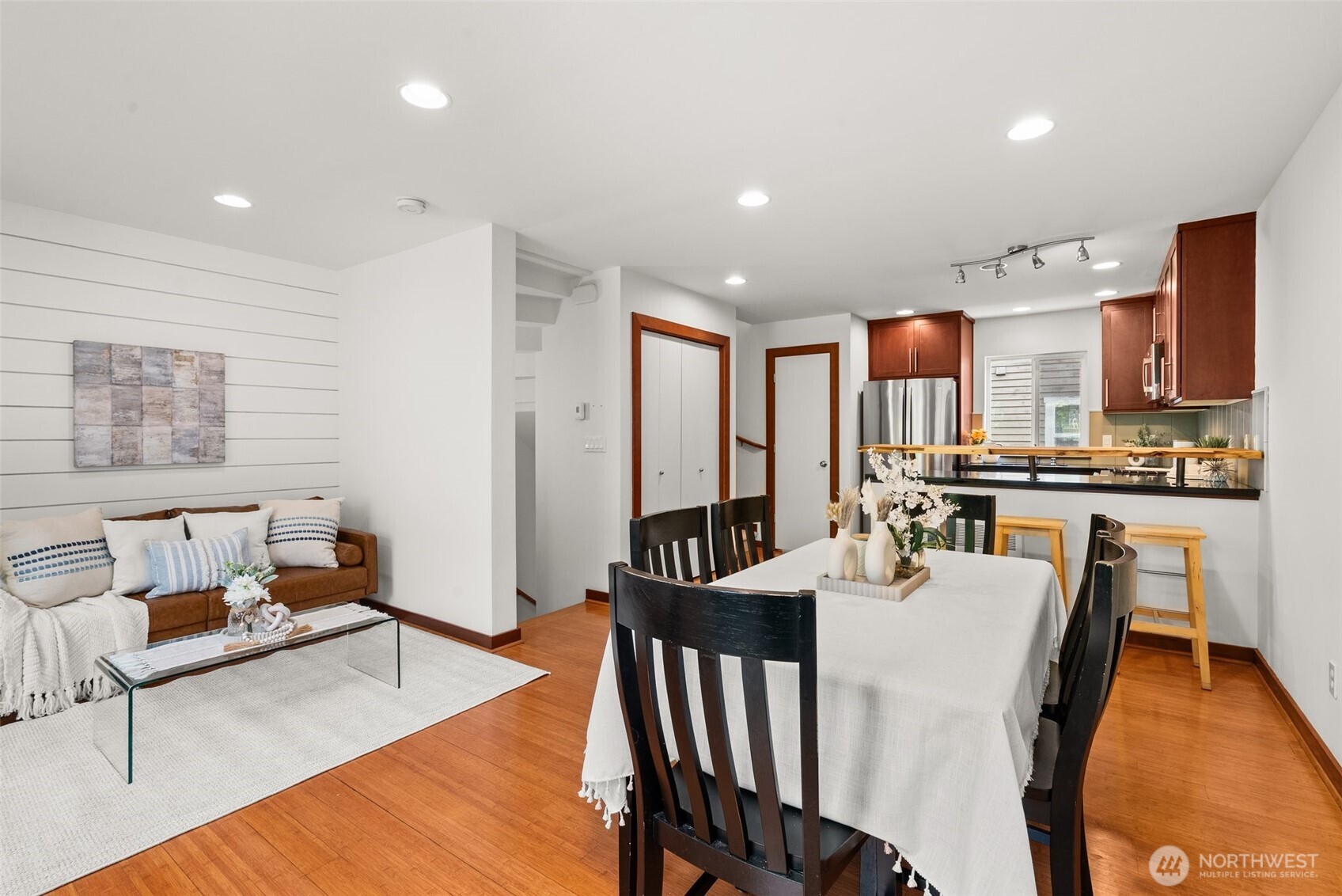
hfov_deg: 96.7
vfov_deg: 73.8
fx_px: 597
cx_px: 671
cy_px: 448
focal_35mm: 16
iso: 500
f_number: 8
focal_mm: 16
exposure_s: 1/5
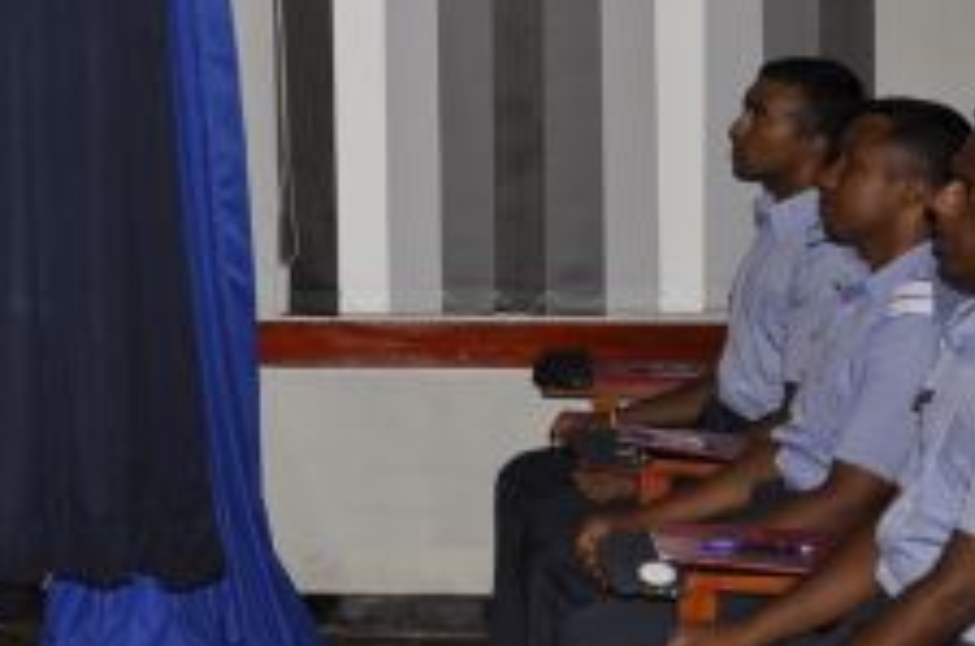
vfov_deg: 15.2
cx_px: -13
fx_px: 2378
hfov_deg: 22.2
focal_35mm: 88
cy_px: 9
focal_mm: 22
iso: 200
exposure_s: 1/80
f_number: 5
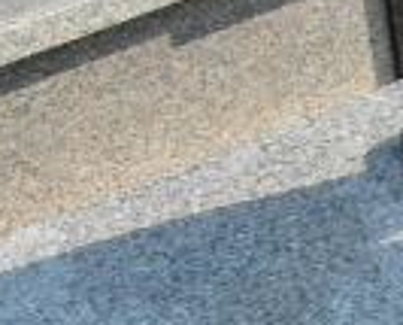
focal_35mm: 180
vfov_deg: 8.3
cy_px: 568
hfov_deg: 10.3
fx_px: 2152
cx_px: 645
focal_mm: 5.2
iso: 80
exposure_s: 1/350
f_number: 3.9
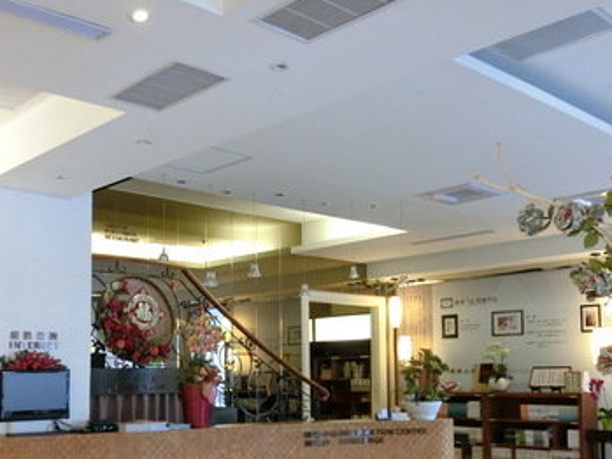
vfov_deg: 33.3
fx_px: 760
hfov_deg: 43.8
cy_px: 312
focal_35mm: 43
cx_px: 274
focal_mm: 5.4
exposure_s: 1/30
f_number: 2.8
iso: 400
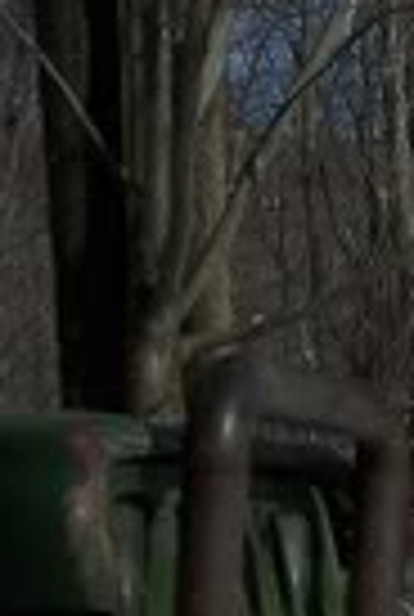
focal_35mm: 184
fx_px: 3158
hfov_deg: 7.5
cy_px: 989
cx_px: 410
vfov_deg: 10.7
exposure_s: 1/1000
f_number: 5.6
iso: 80
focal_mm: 6.3
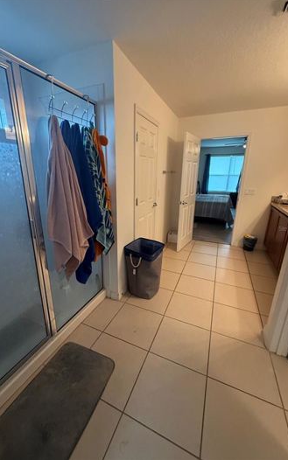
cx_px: 132
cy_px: 228
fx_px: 188
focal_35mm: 15
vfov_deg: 101.4
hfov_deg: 74.7
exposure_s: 1/60
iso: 400
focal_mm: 2.22
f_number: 2.2
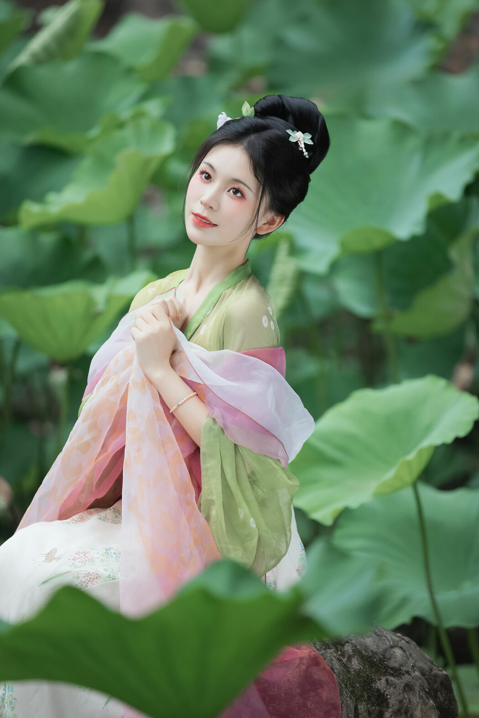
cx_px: 240
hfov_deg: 6.9
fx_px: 3991
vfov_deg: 10.3
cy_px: 359
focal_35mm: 200
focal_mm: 200
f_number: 2.8
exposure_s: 1/800
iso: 320
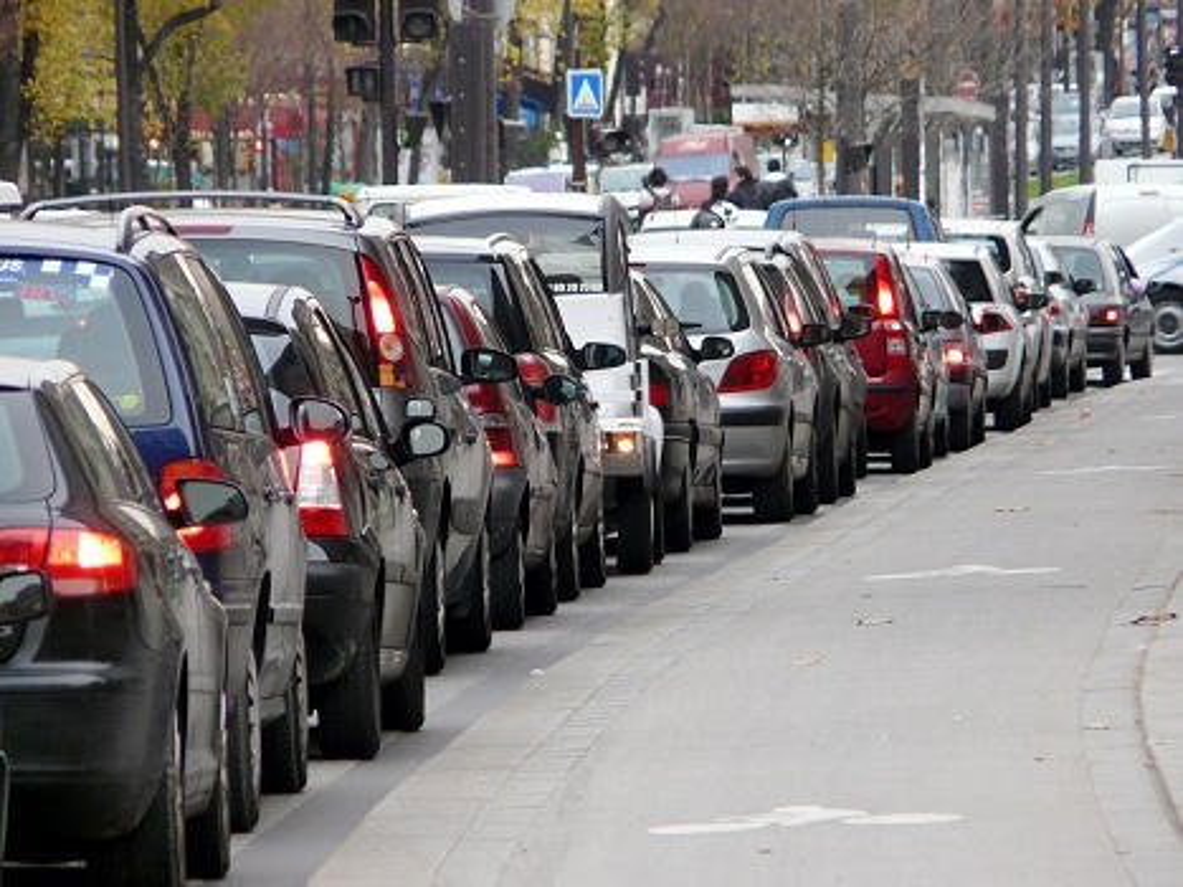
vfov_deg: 3.4
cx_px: 592
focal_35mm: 442
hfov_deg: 4.5
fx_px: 15101
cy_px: 444
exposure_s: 1/100
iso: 160
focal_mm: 72.6
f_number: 4
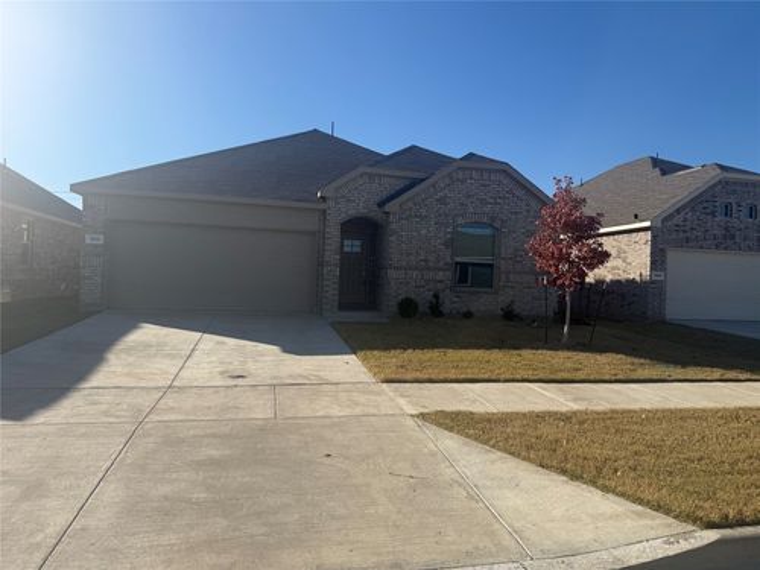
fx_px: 527
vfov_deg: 56.8
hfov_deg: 71.6
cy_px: 285
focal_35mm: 24
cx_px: 380
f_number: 1.78
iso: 80
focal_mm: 6.76
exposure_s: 1/5714
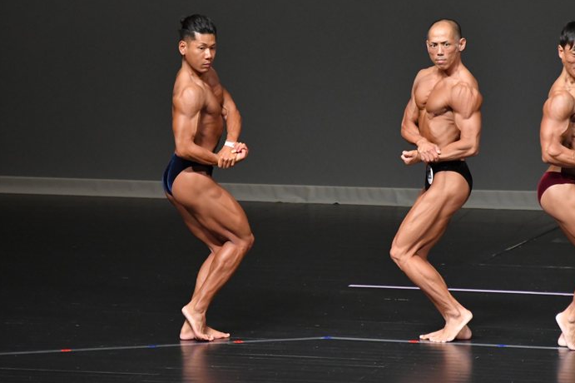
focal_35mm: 387
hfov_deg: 5.3
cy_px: 172
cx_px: 278
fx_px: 6178
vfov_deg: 3.5
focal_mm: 230
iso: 5000
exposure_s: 1/400
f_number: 5.6
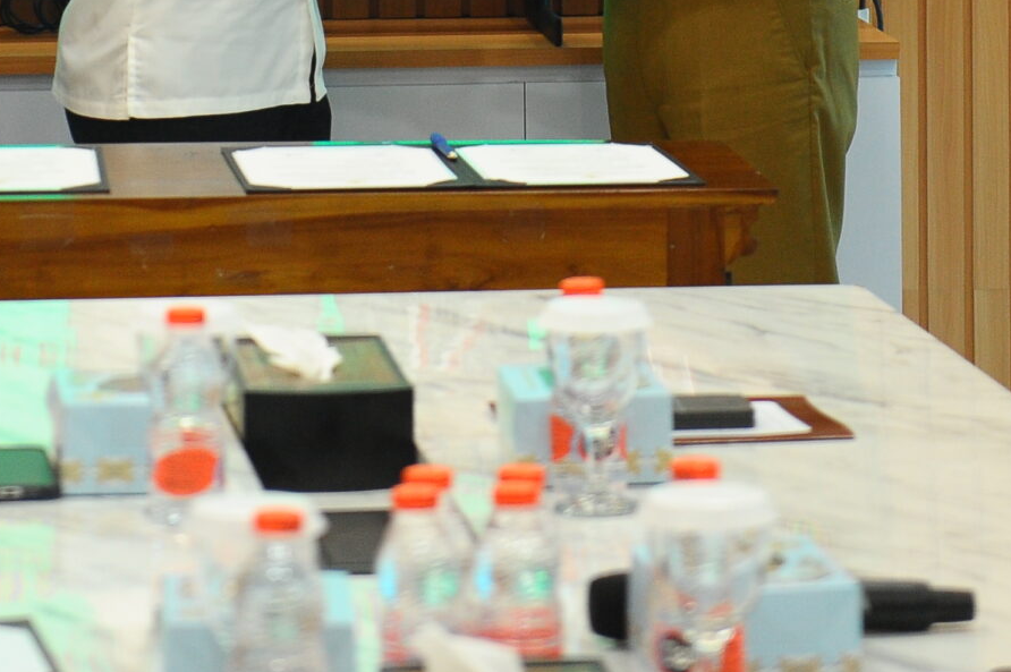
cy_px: -173
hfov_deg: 10.2
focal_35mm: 201
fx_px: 5639
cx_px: 273
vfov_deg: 6.8
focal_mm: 70
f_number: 3.5
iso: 1600
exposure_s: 1/200
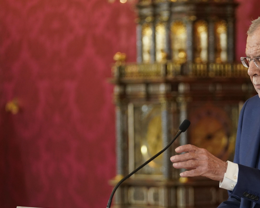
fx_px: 2009
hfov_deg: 7.4
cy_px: 137
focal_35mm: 261
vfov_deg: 5.9
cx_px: 200
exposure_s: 1/500
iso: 2500
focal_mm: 151
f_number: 2.8
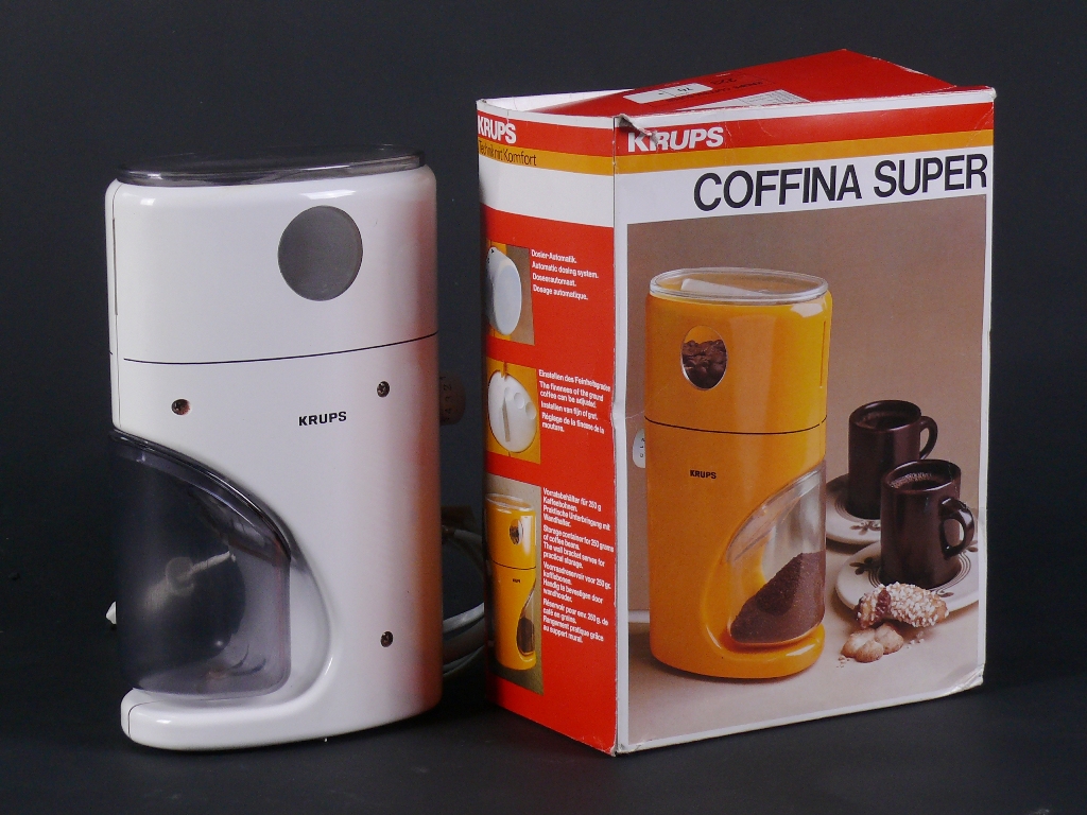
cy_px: 408
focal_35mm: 113
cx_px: 544
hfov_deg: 17.4
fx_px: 3548
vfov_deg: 13.1
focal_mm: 16.7
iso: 100
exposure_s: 1/30
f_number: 4
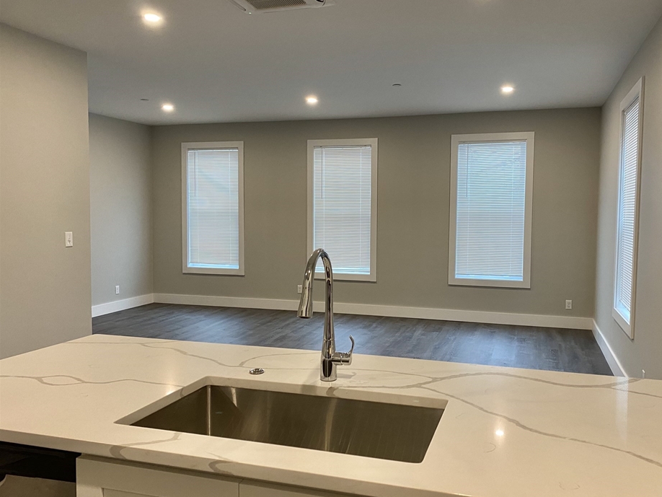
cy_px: 247
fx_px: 555
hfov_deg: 61.5
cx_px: 368
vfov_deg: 48.2
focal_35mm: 29
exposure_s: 1/60
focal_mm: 4.25
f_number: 1.8
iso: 160
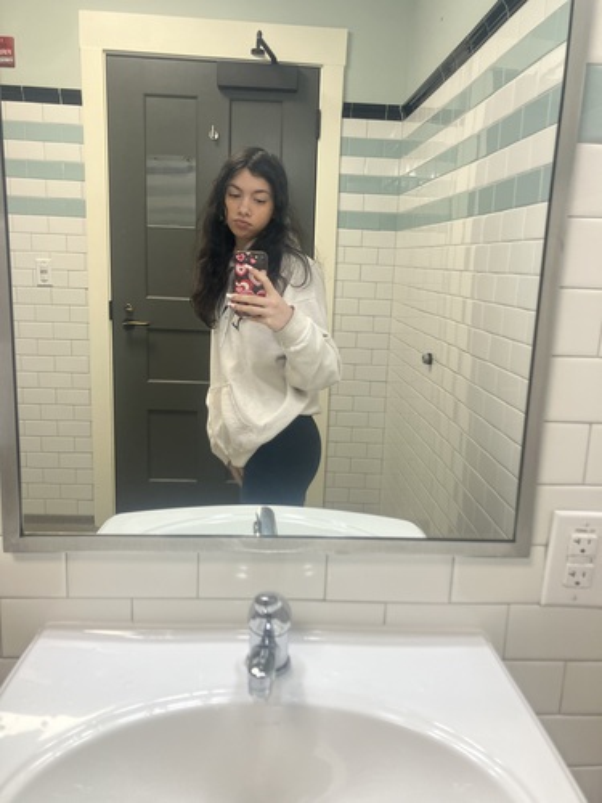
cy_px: 402
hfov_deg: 49.7
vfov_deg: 63.4
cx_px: 301
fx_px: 649
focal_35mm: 28
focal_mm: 3.99
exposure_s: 1/60
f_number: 1.8
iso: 40
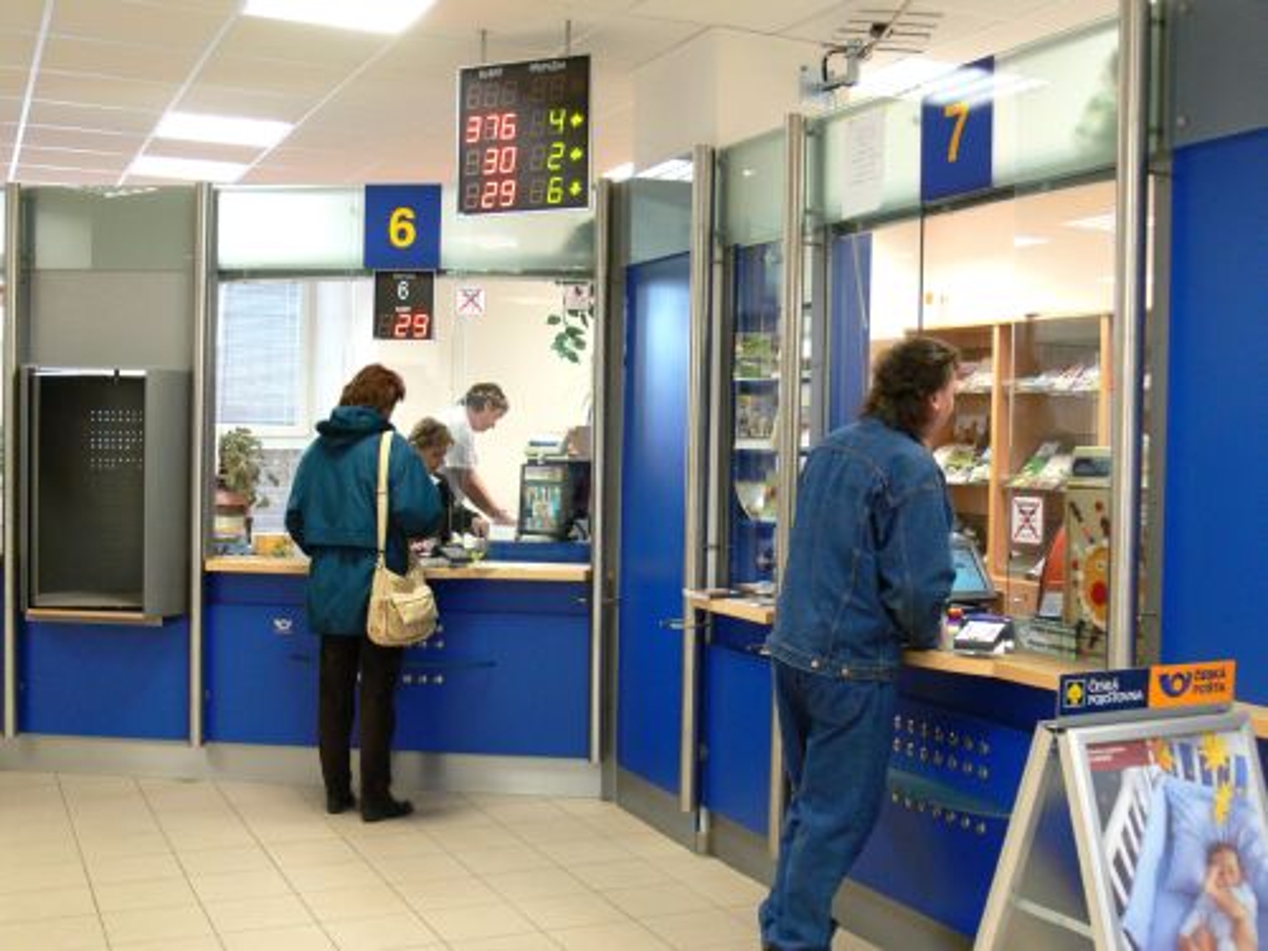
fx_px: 1502
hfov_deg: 45.8
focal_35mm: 41
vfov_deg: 35.1
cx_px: 634
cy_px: 476
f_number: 2.8
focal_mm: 8.6
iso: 200
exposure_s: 1/25
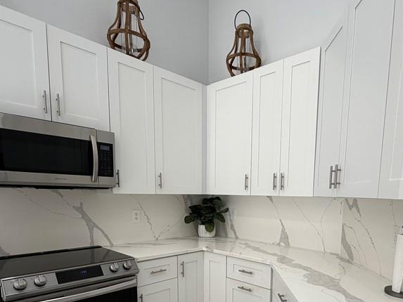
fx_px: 291
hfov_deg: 68.7
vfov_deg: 52.2
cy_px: 230
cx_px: 242
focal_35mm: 25
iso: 125
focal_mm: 2.22
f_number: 2.2
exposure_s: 1/120
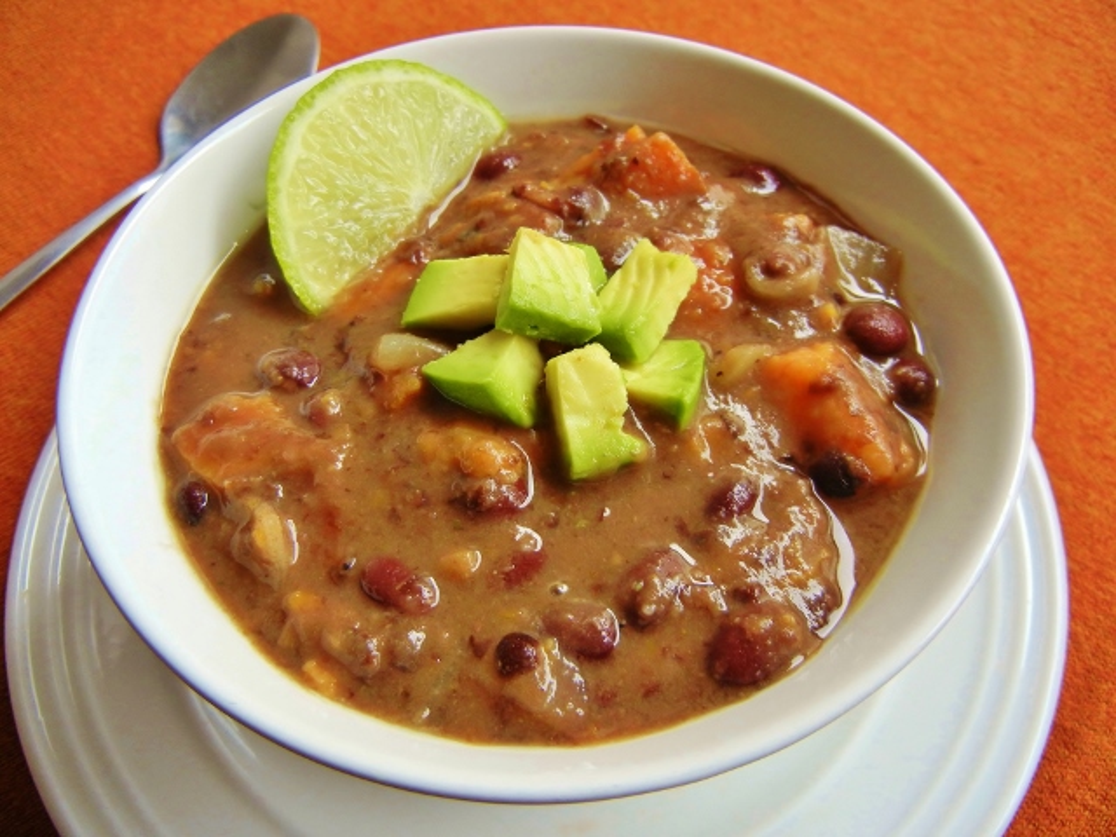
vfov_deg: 46.8
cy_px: 418
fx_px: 967
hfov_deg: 60.0
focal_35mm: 30
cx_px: 558
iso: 160
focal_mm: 5.4
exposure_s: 1/66.7
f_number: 3.5
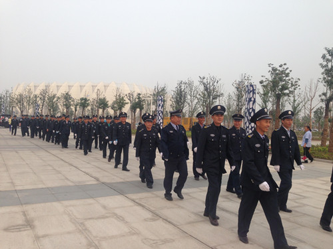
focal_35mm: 33
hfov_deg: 55.4
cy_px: 124
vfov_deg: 42.9
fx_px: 317
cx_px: 166
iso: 50
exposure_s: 1/211
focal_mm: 4.12
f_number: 2.4
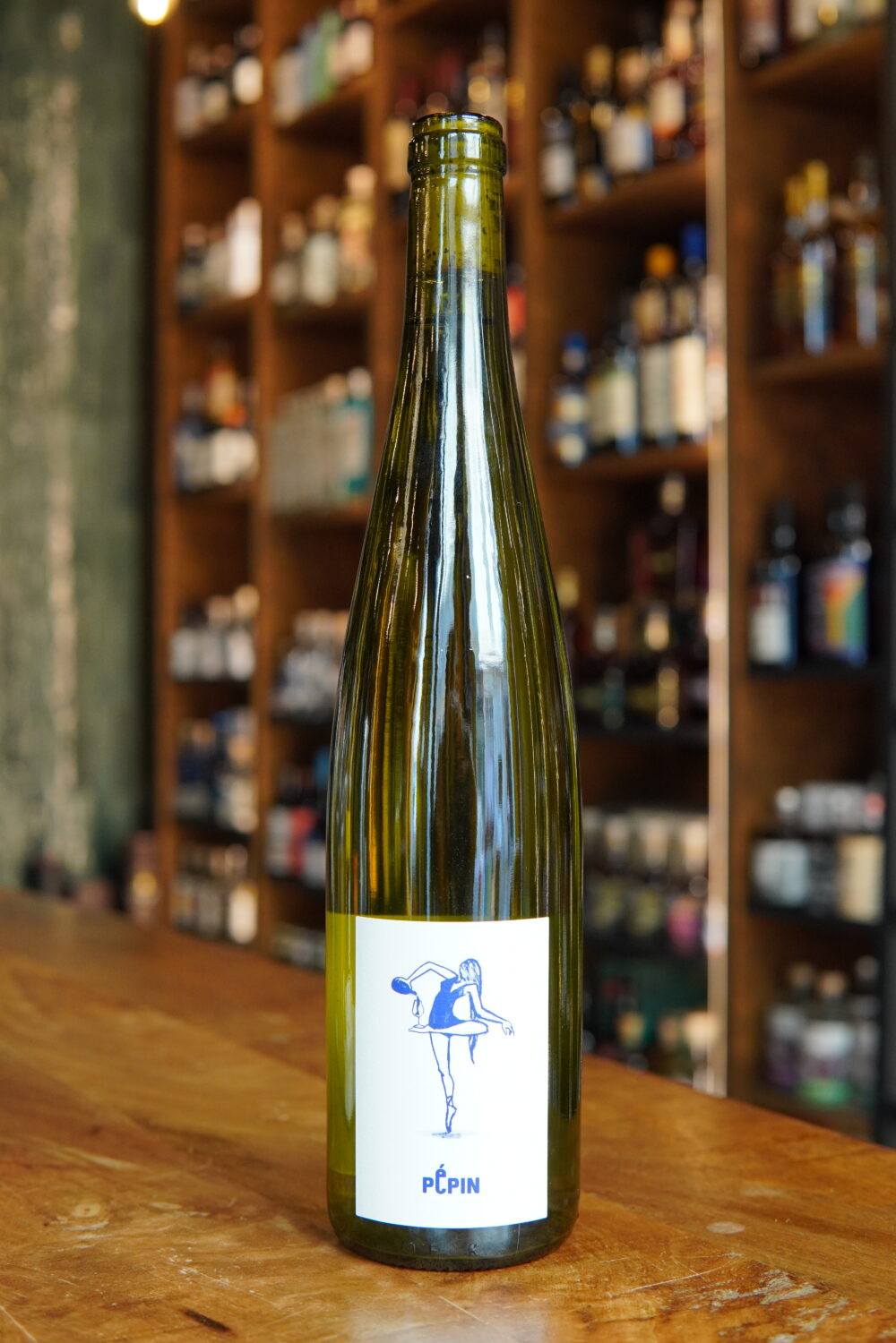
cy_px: 672
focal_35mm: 45
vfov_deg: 43.6
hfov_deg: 29.9
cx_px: 448
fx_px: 1680
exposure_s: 1/160
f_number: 4
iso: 1000
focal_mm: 30
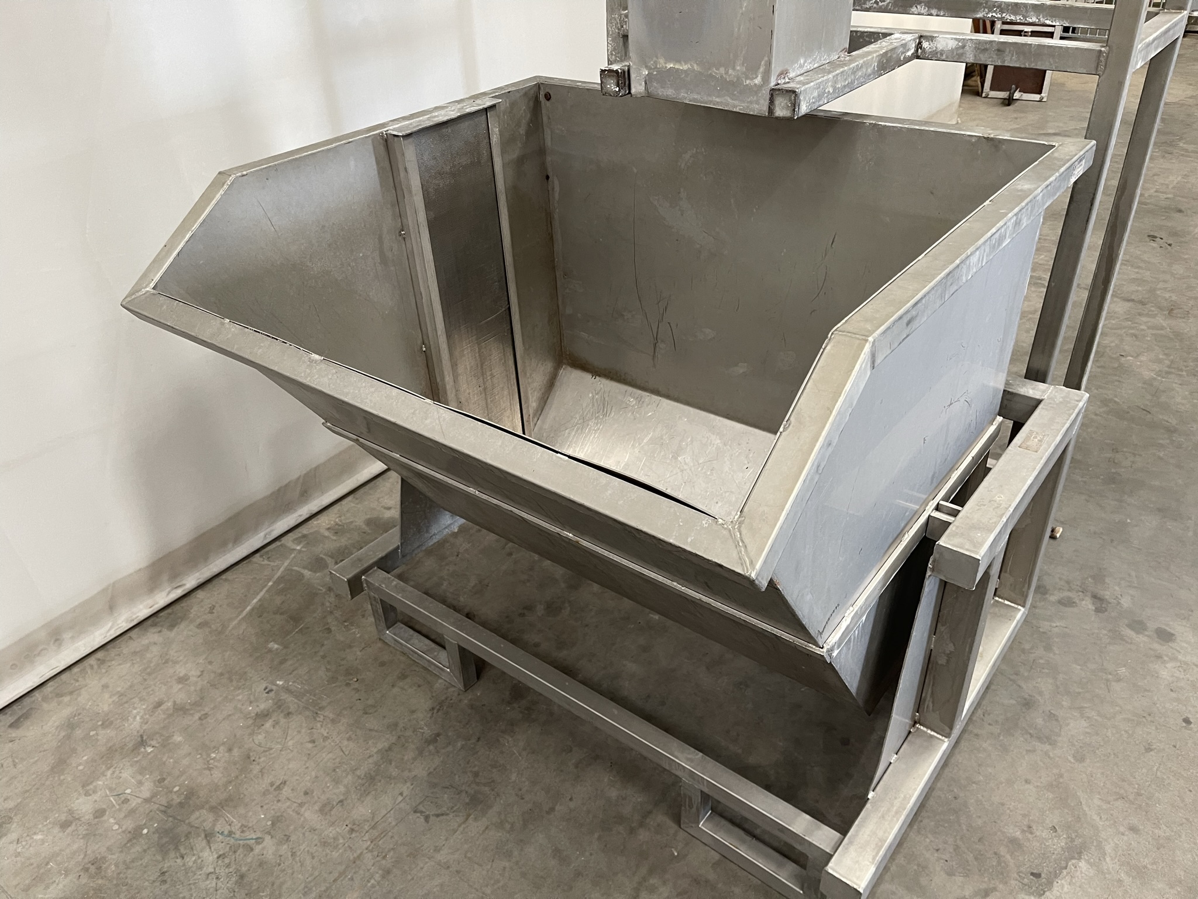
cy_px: 450
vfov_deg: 53.1
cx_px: 599
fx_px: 900
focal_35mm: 26
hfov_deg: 67.3
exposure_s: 1/50
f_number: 1.6
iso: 200
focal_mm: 5.1
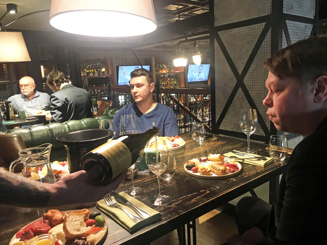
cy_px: 122
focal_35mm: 28
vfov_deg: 49.7
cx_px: 164
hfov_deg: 63.4
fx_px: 265
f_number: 1.8
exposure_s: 1/17
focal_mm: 3.99
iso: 64
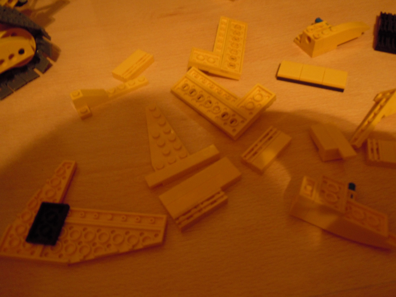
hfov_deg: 60.0
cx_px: 198
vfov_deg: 46.8
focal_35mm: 30
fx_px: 343
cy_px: 148
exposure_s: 1/8
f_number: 3.5
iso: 400
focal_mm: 5.4
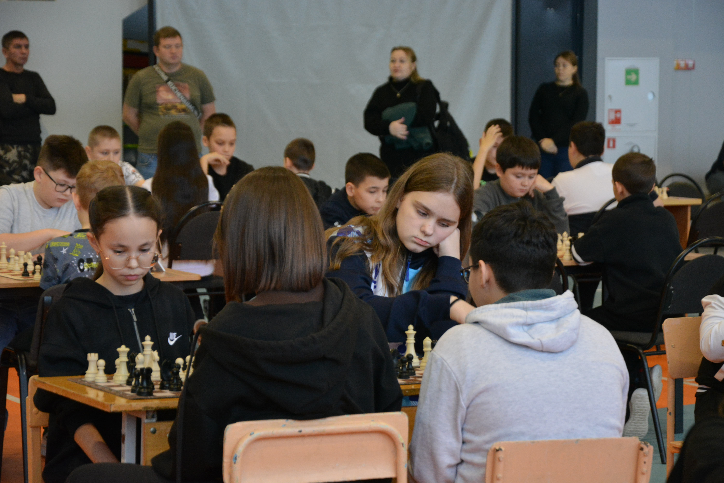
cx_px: 362
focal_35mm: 120
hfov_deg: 17.1
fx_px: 2413
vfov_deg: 11.4
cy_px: 242
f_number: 5.3
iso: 1600
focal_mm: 80
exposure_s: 1/50
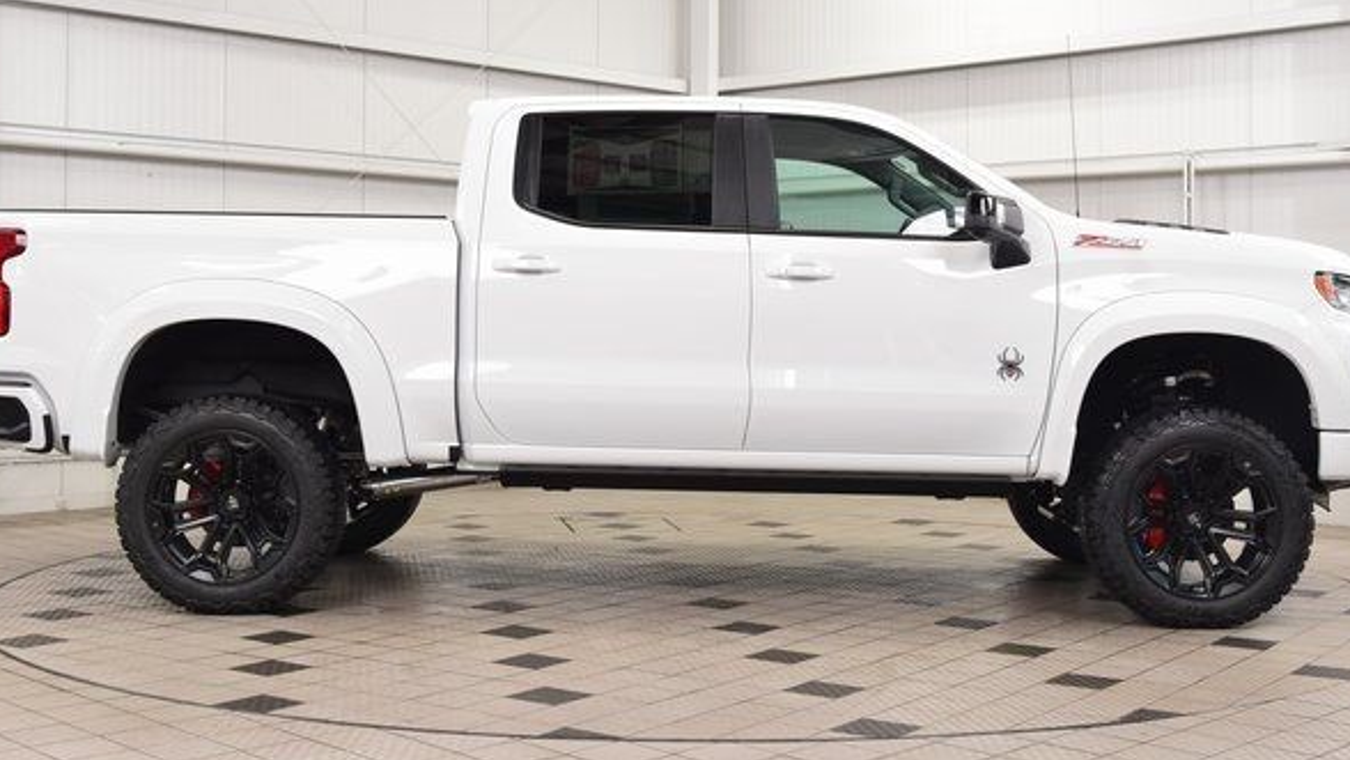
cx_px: 677
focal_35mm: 50
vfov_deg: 24.1
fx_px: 1775
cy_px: 318
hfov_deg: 41.6
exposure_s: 1/60
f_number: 8
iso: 1250
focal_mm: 29
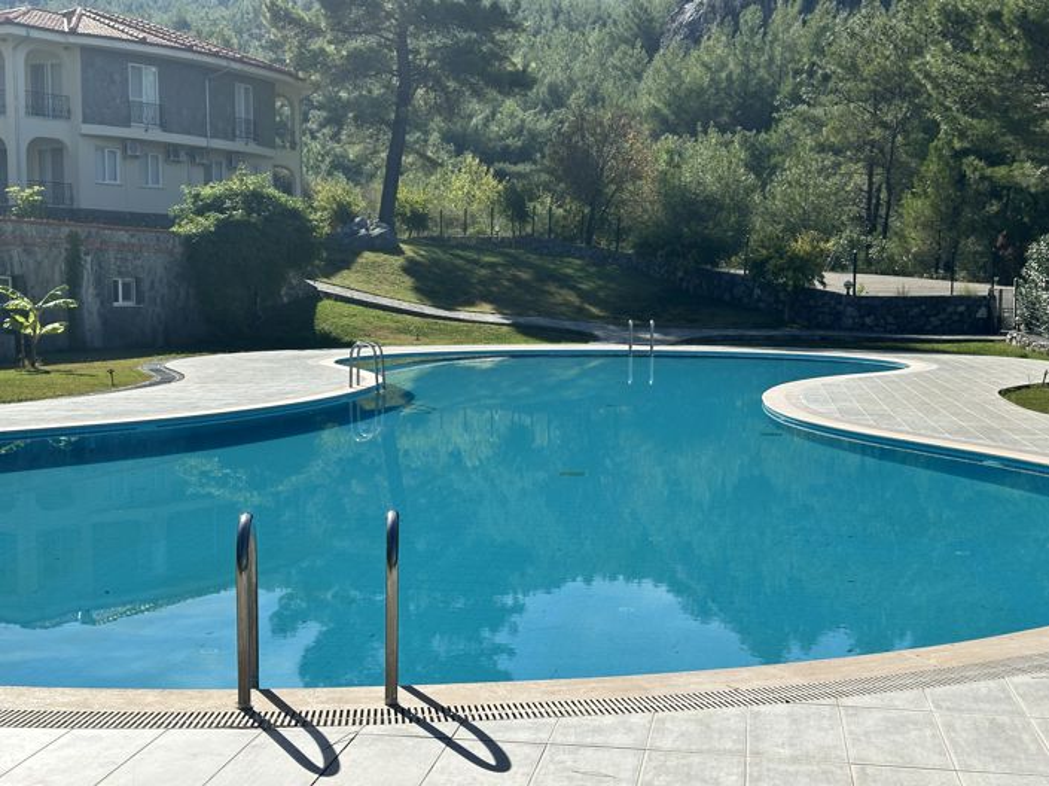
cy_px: 393
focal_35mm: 48
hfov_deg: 39.7
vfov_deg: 30.2
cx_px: 524
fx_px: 1454
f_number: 1.78
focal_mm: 6.86
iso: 64
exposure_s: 1/5556
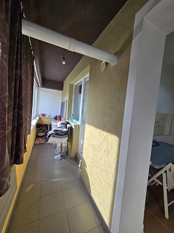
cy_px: 116
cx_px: 87
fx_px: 87
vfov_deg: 106.2
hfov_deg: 89.9
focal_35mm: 13
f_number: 2.2
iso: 125
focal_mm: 2.2
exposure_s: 1/370
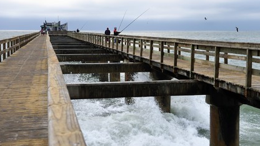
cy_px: 61
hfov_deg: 37.8
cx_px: 130
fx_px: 379
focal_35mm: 55
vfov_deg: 21.8
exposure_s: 1/160
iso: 400
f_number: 6.3
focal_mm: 52
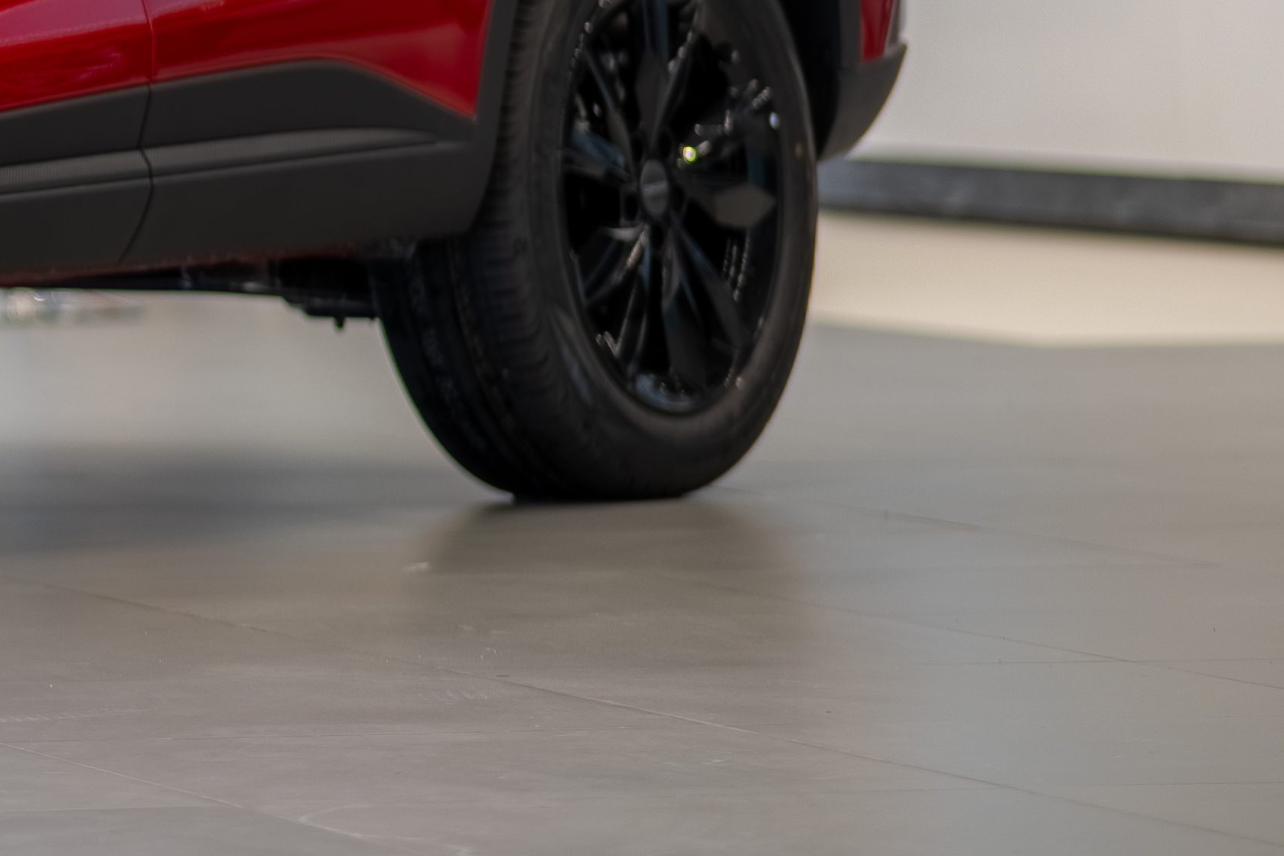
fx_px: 10914
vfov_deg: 4.5
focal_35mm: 306
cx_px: -764
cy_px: -560
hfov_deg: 6.6
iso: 100
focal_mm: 85
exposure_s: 1/5000
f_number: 1.8
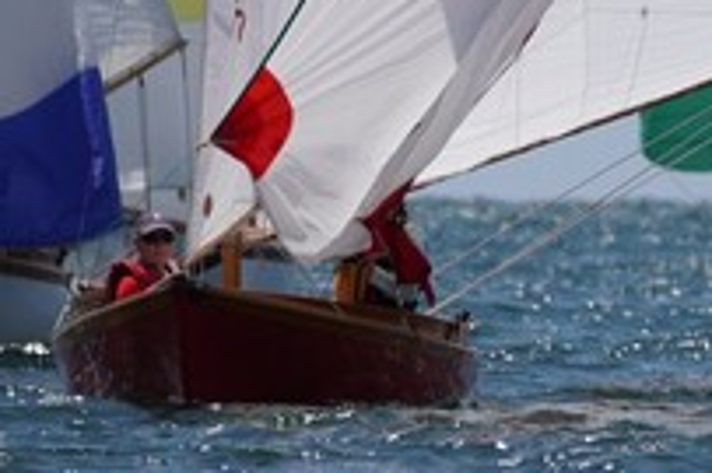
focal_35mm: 1627
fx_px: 32151
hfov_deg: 1.3
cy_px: -212
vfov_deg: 0.8
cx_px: 1119
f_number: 5.6
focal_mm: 275
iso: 160
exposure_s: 1/1600
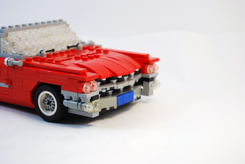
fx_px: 562
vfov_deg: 16.6
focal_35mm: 82
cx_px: 122
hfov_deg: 24.6
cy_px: 82
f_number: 5.6
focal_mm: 55
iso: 200
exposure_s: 1/100
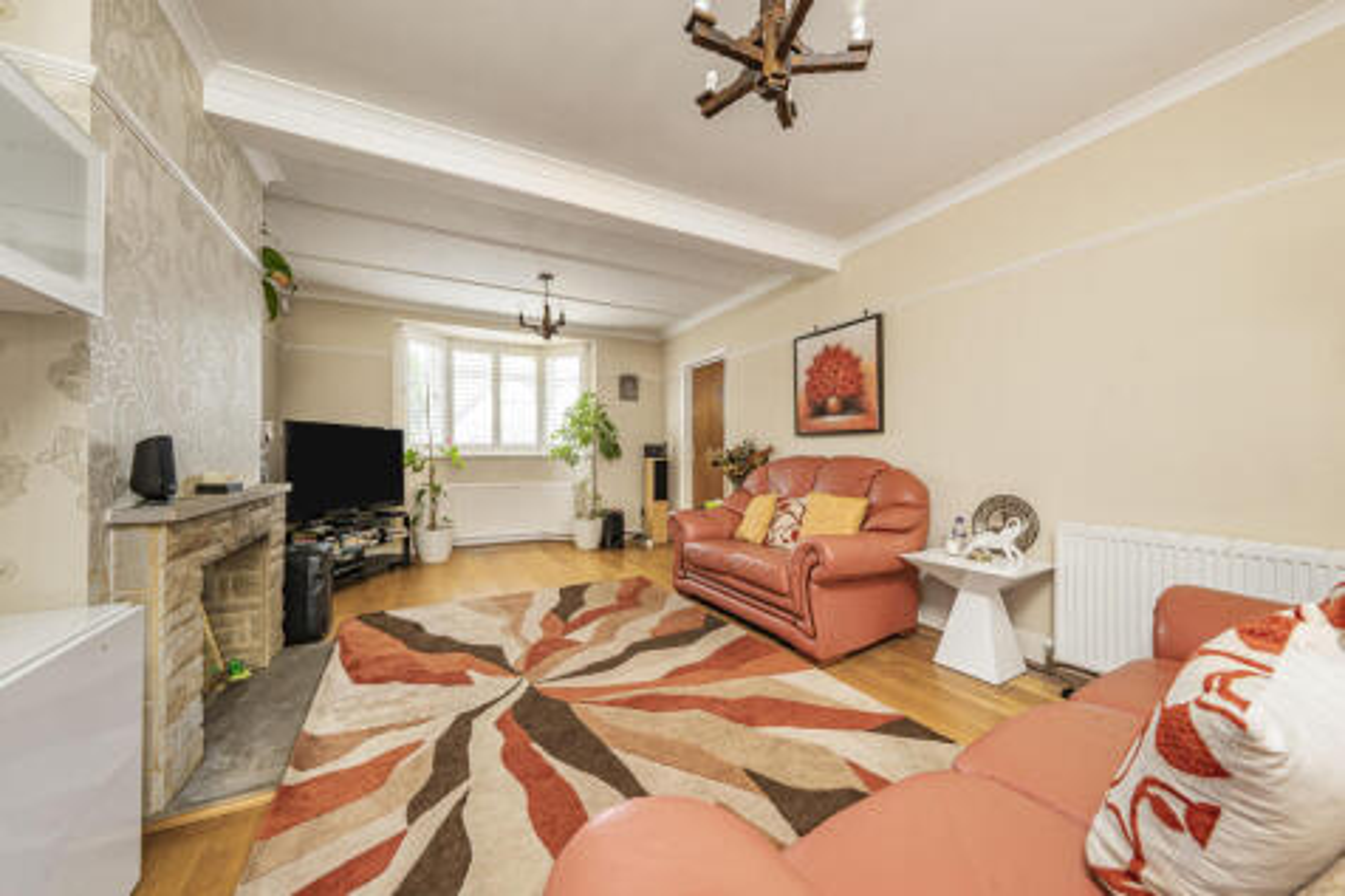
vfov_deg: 90.0
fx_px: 448
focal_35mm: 12
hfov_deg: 112.6
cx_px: 672
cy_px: 448
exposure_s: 1/4
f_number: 9
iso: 320
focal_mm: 12
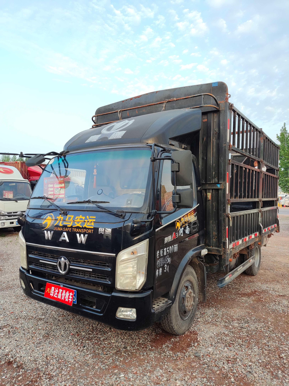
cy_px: 193
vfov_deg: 69.4
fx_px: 278
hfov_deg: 54.9
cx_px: 144
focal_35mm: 25
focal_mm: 4.71
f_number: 1.79
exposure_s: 1/103
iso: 50
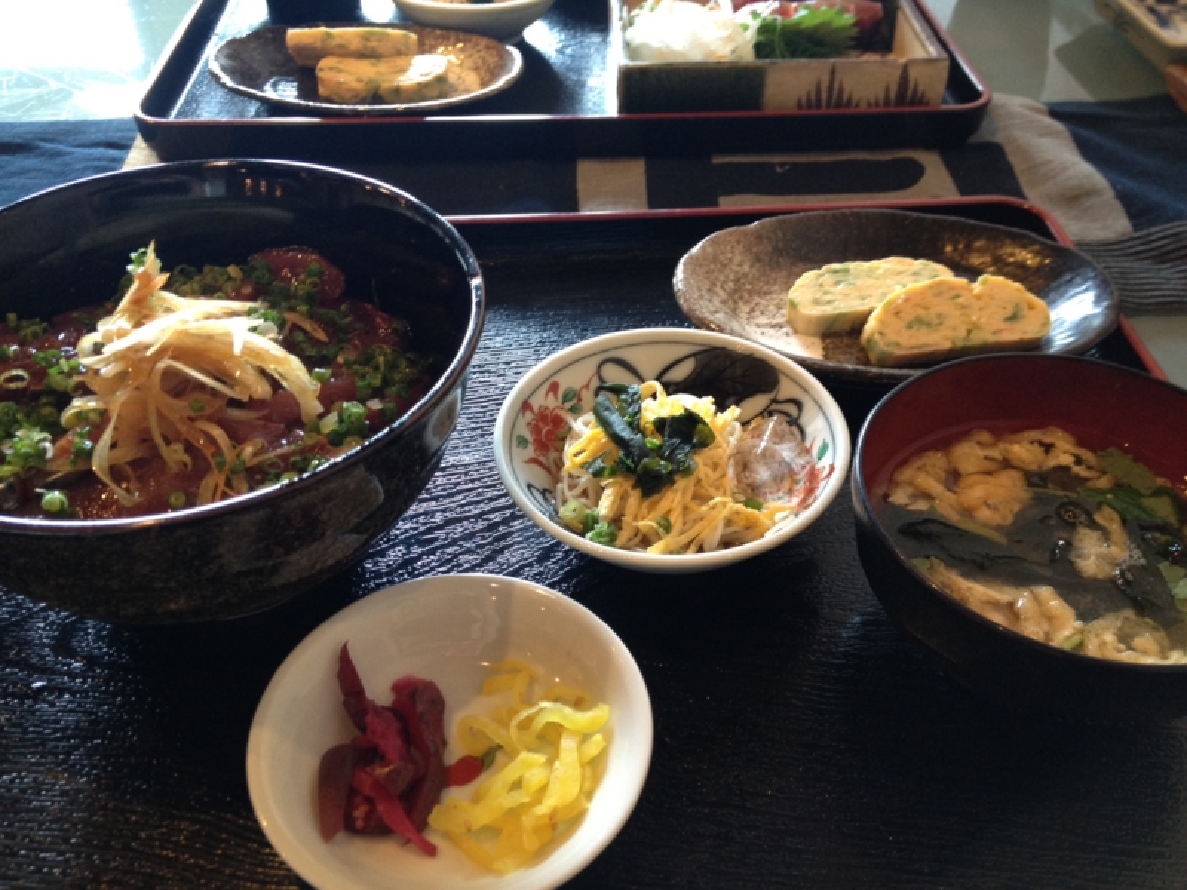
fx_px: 1200
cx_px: 594
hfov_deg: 52.6
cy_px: 445
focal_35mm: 35
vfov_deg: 40.7
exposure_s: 1/20
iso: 160
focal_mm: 4.28
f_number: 2.4
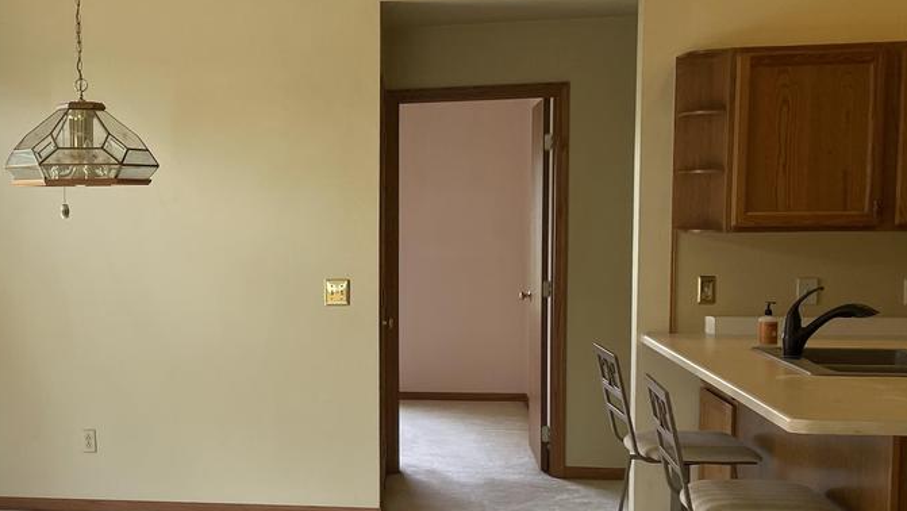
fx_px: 1299
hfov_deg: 36.7
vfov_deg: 22.2
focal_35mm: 54
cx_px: 138
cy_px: 316
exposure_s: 1/127
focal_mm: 4.2
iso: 32
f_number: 1.6
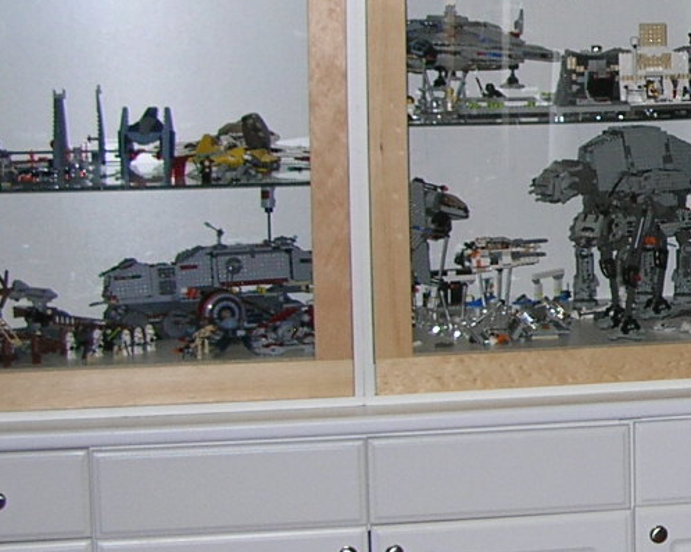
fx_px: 2310
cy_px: 212
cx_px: 987
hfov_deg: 15.8
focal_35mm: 113
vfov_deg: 13.6
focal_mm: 6
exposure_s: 1/60.1
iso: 50
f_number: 2.7
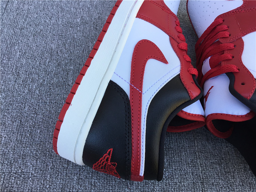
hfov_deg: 58.4
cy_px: 96
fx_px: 229
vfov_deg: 45.4
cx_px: 128
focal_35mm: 31
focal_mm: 3.3
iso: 25
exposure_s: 1/100
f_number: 2.4
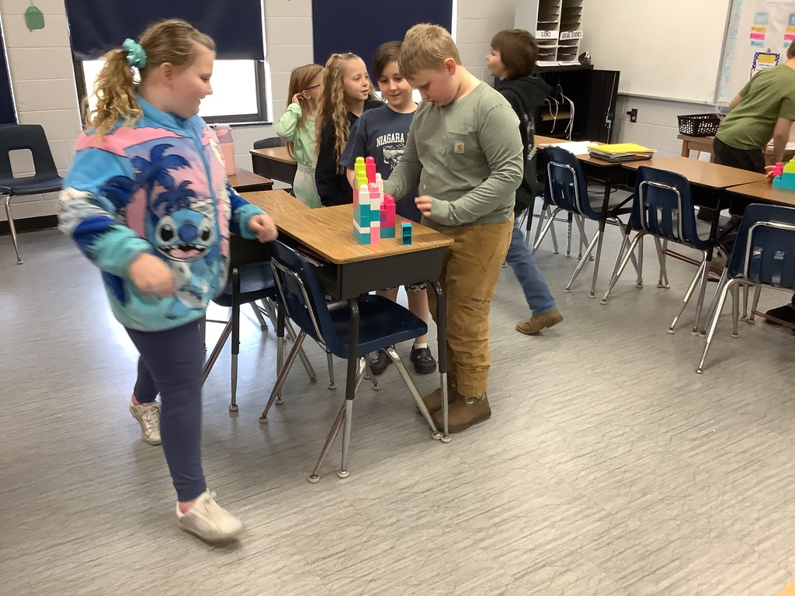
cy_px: 298
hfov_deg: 58.4
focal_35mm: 31
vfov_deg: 45.4
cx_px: 398
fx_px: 712
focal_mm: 3.3
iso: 160
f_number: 2.4
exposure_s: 1/60
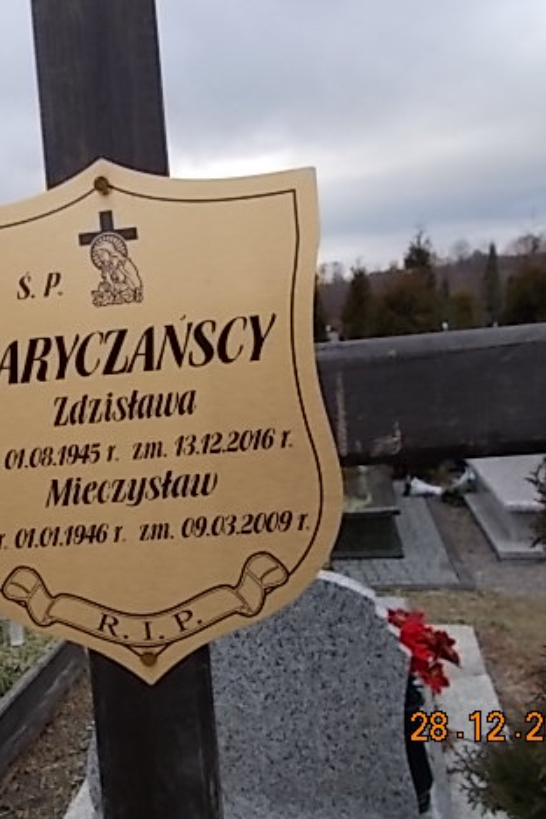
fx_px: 842
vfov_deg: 51.9
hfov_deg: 34.7
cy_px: 406
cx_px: 98
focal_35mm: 37
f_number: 3.2
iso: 80
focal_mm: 4.6
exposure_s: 1/100
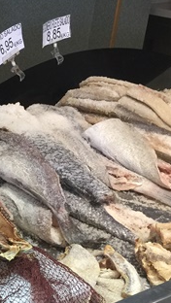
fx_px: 652
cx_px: -129
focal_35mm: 81
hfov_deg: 13.5
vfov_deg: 25.9
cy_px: 219
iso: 64
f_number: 2.2
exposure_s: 1/33
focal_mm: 4.15
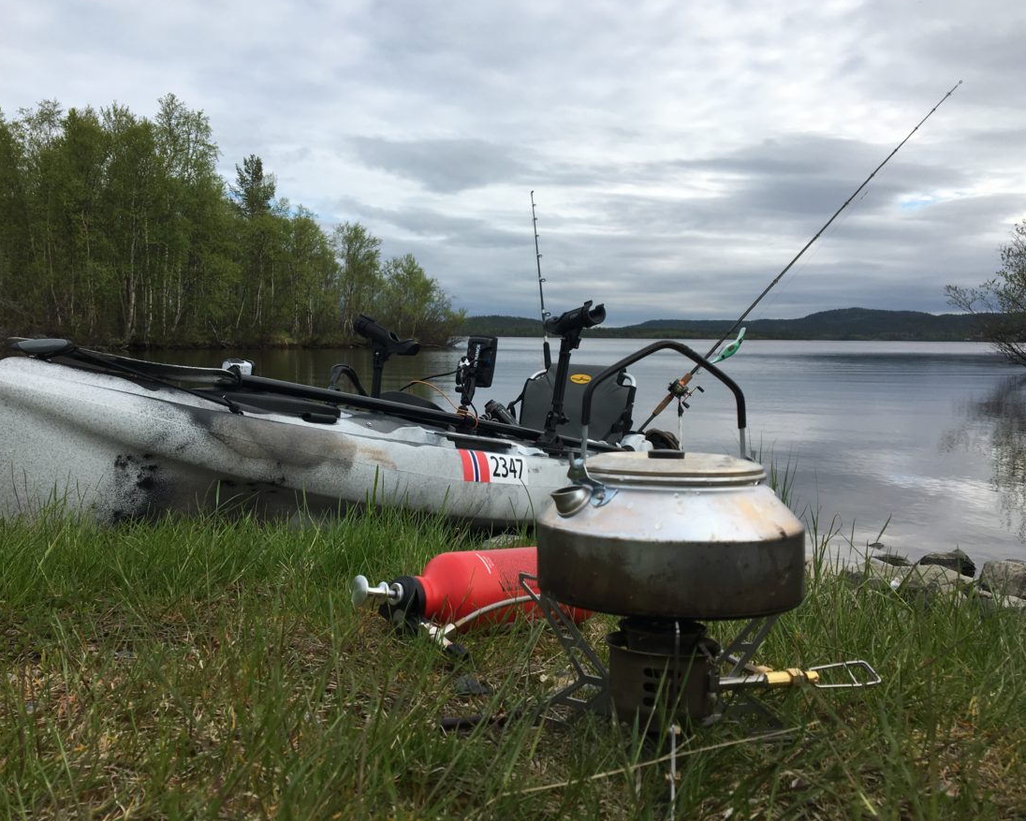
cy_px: 401
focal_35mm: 31
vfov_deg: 47.1
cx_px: 490
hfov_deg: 57.2
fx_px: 941
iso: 25
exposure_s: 1/986
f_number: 2.2
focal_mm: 4.15
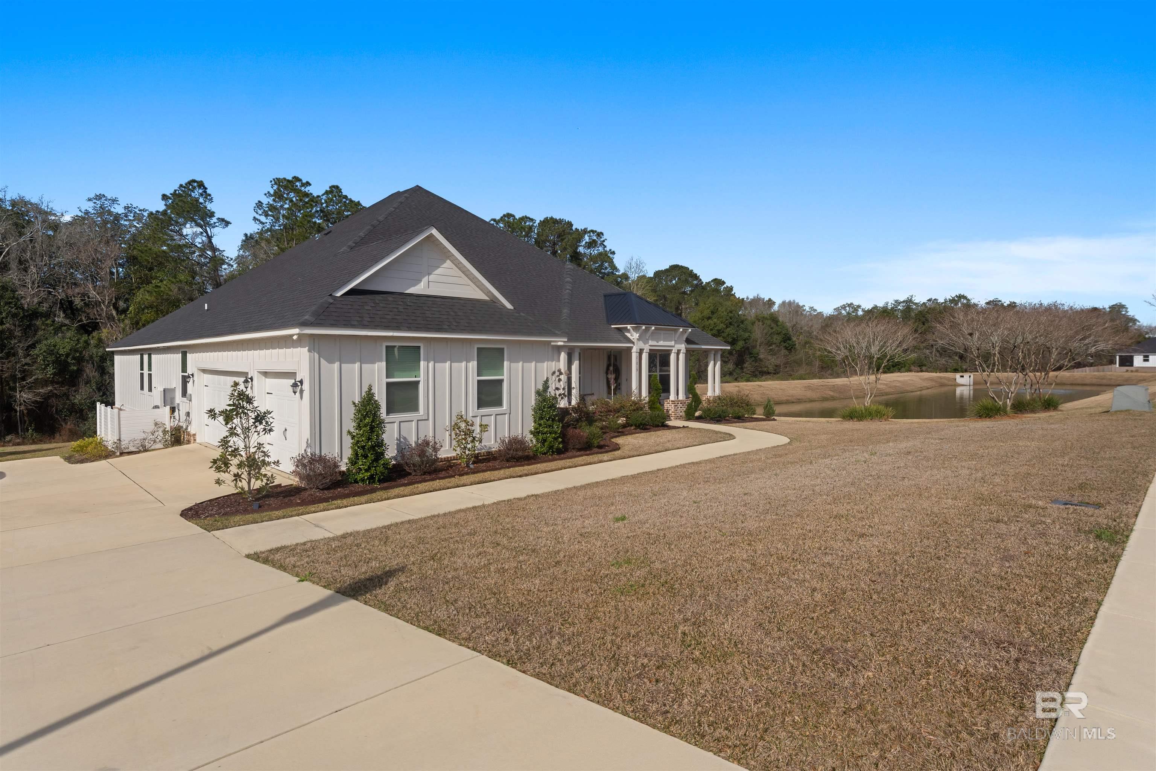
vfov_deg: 67.4
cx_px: 578
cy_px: 386
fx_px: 578
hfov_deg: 90.0
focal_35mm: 18
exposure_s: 1/1000
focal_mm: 18
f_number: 7.1
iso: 400
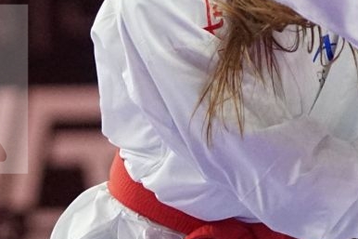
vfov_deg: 1.5
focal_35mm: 944
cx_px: 256
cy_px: 89
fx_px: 9386
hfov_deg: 2.2
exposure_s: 1/1600
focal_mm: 135
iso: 3200
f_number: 2.8
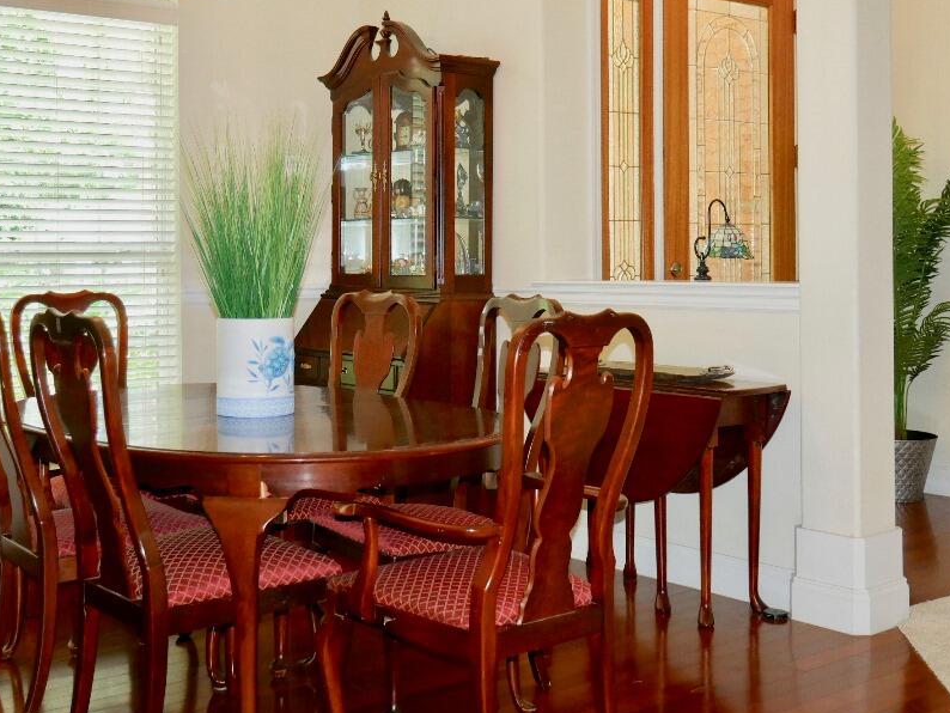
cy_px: 260
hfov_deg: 38.8
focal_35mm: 49
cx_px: 390
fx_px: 1345
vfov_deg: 29.6
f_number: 4.1
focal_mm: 19
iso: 500
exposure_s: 1/60
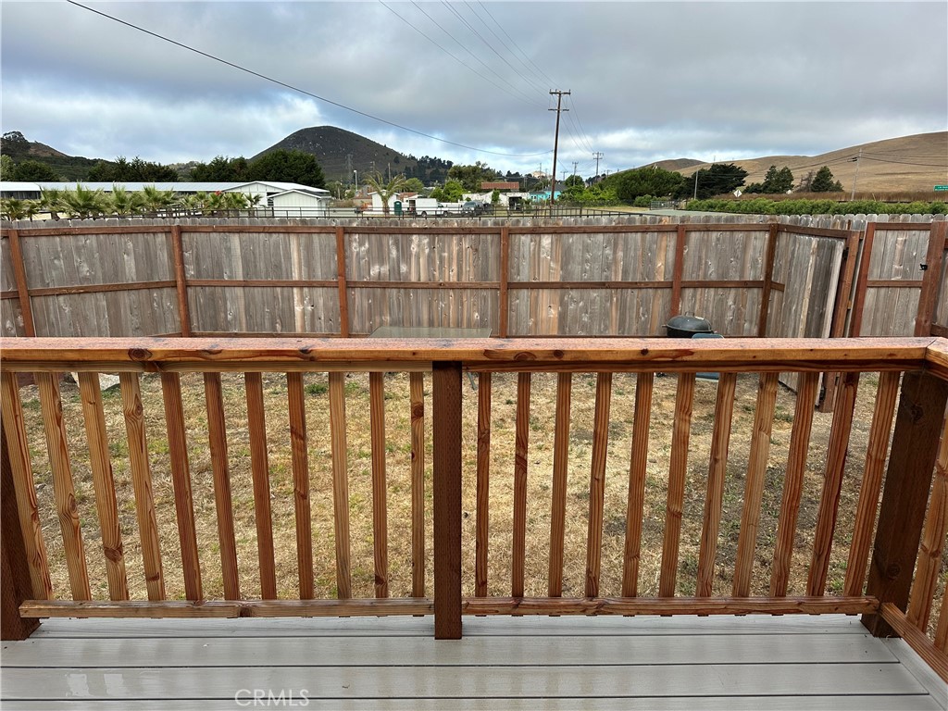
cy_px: 356
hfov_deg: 71.6
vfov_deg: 56.8
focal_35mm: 24
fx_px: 657
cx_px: 474
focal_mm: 6.86
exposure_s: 1/1751
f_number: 1.78
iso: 80
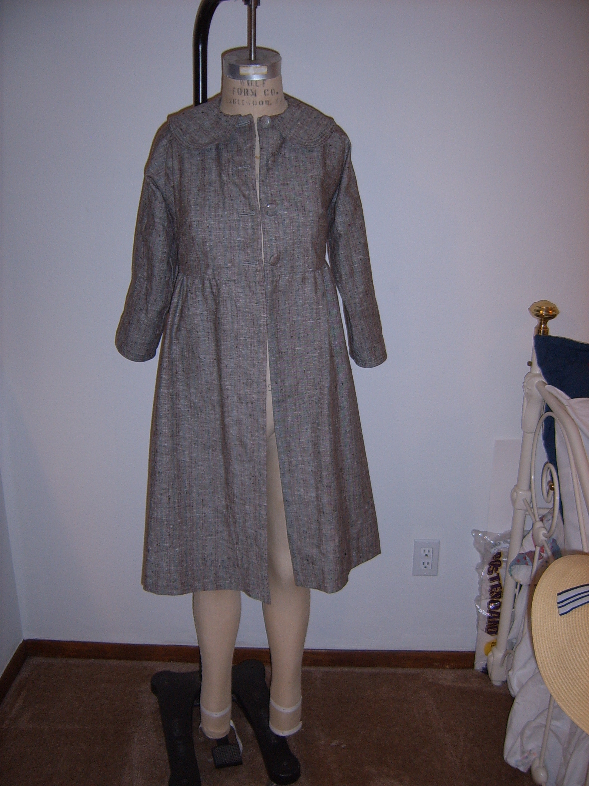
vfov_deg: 52.6
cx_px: 294
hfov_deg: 40.7
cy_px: 393
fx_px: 794
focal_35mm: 35
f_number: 2.8
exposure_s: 1/30
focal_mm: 5.8
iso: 69
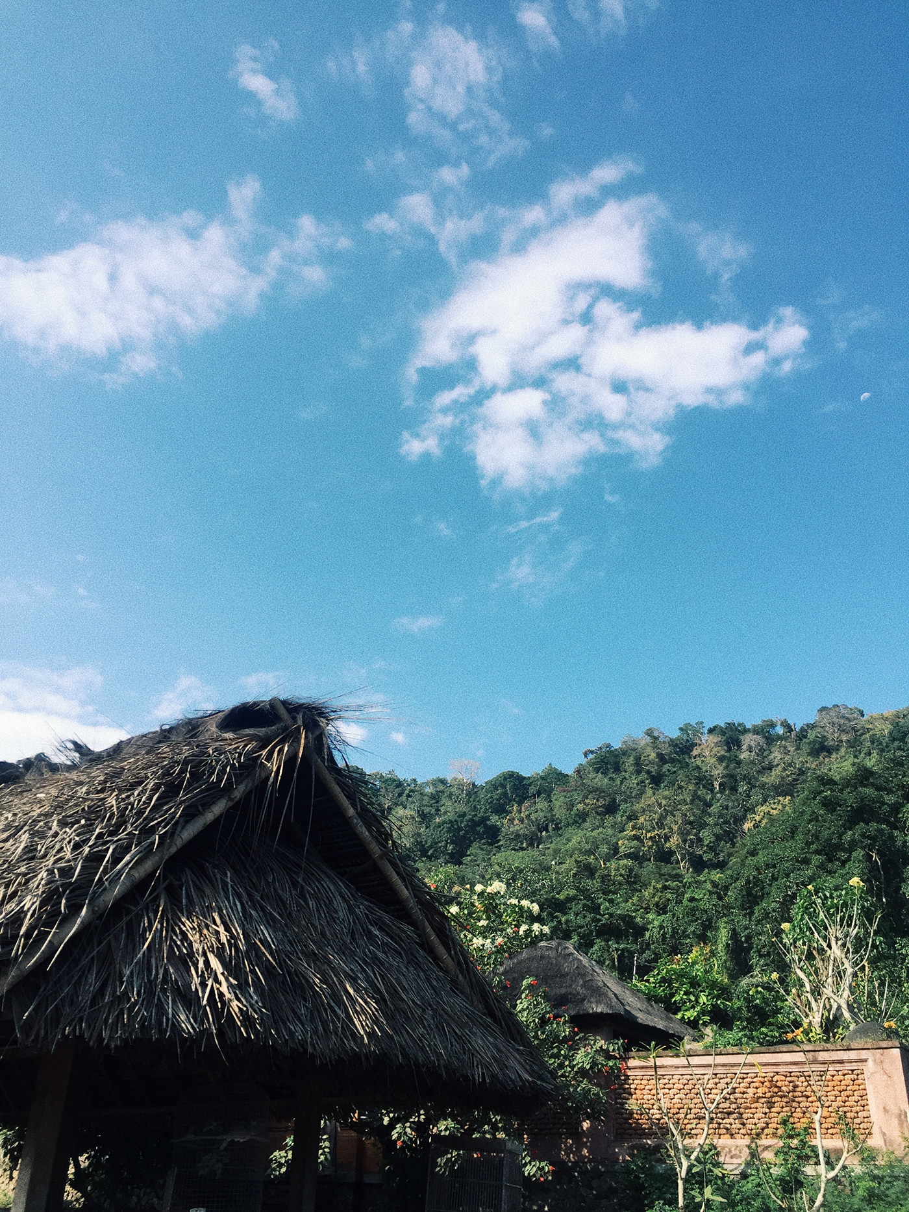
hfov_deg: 48.2
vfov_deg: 61.7
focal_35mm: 29
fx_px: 1015
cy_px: 606
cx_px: 454
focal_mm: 4.15
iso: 32
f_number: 2.2
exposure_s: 1/1130
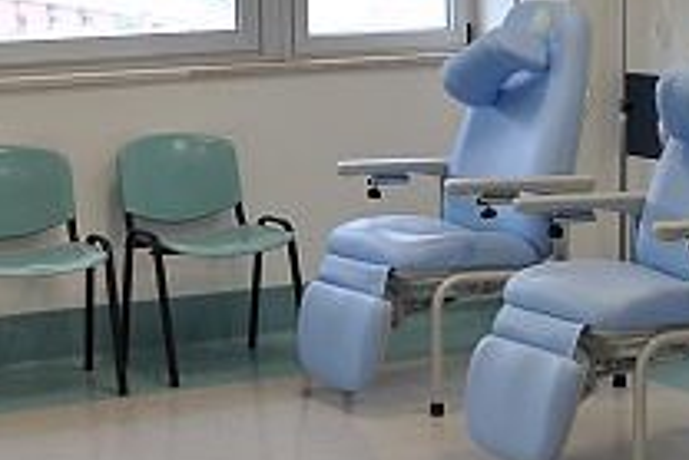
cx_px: 258
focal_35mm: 104
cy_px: 266
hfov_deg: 19.6
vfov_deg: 13.2
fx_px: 1992
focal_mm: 18
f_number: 4.5
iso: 200
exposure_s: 1/80
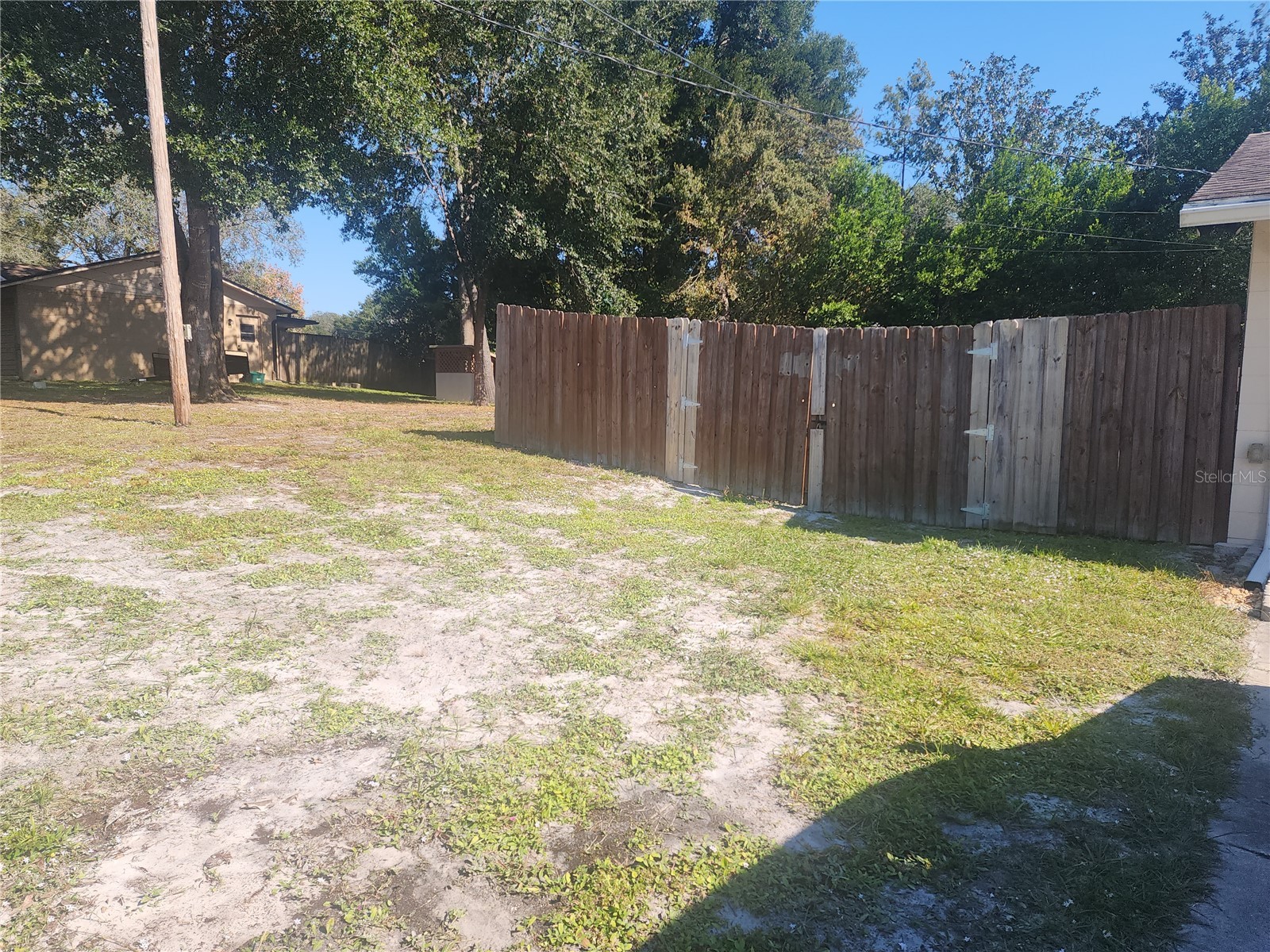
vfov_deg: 58.9
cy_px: 476
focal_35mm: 23
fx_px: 844
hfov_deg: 73.9
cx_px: 635
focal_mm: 6.4
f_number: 1.8
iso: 12
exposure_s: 1/604
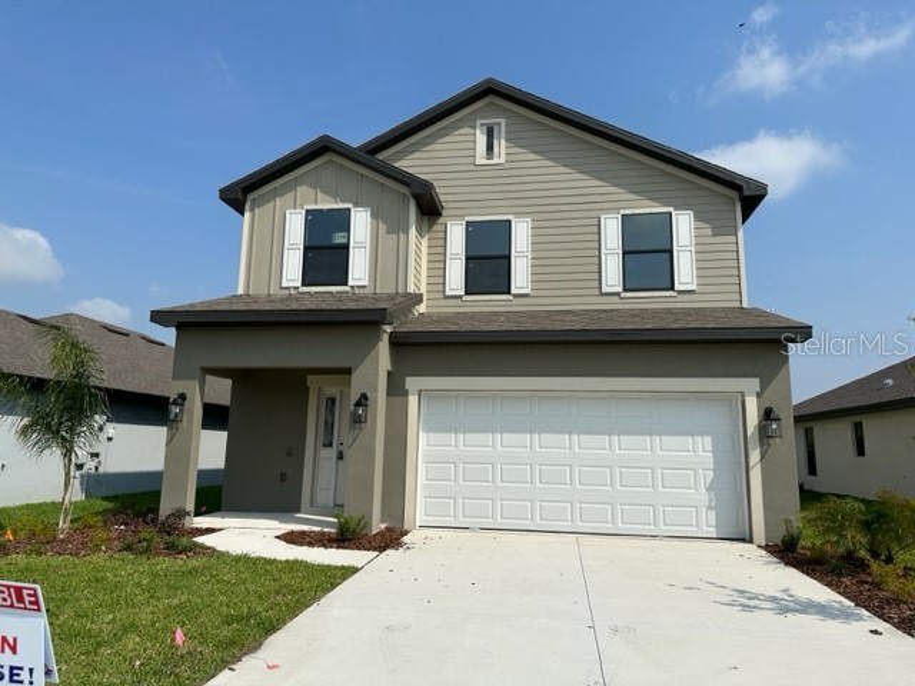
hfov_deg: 71.6
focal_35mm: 24
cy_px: 343
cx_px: 458
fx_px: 634
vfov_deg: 56.8
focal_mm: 6.86
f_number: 1.78
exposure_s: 1/9709
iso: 80
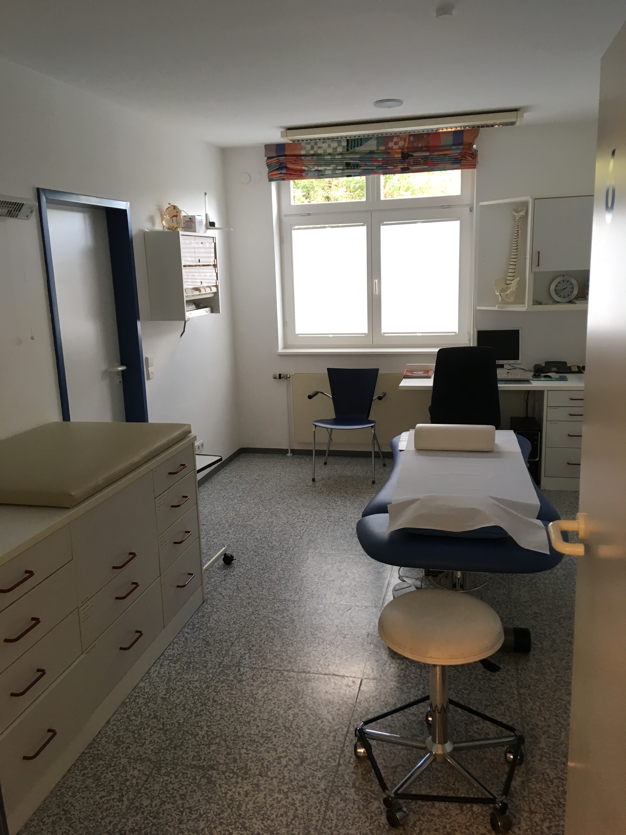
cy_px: 418
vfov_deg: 61.7
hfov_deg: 48.2
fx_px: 699
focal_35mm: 29
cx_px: 313
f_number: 2.2
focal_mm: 4.15
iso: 100
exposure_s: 1/33
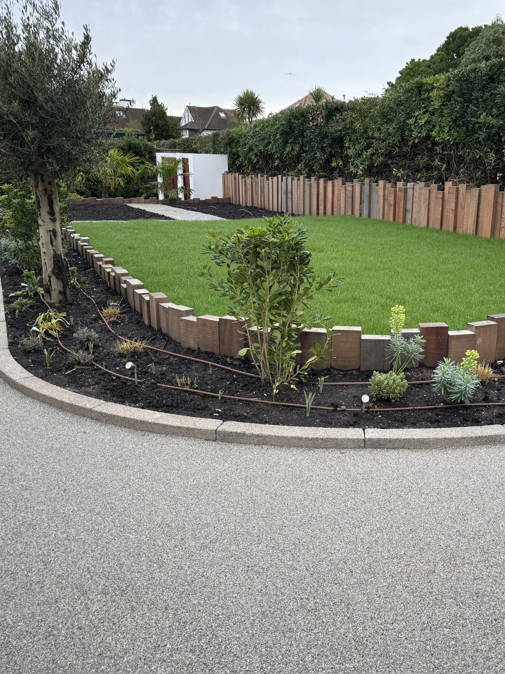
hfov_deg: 42.3
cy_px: 337
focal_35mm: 33
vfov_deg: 55.4
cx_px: 343
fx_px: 642
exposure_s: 1/358
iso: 80
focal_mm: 6.86
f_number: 1.78
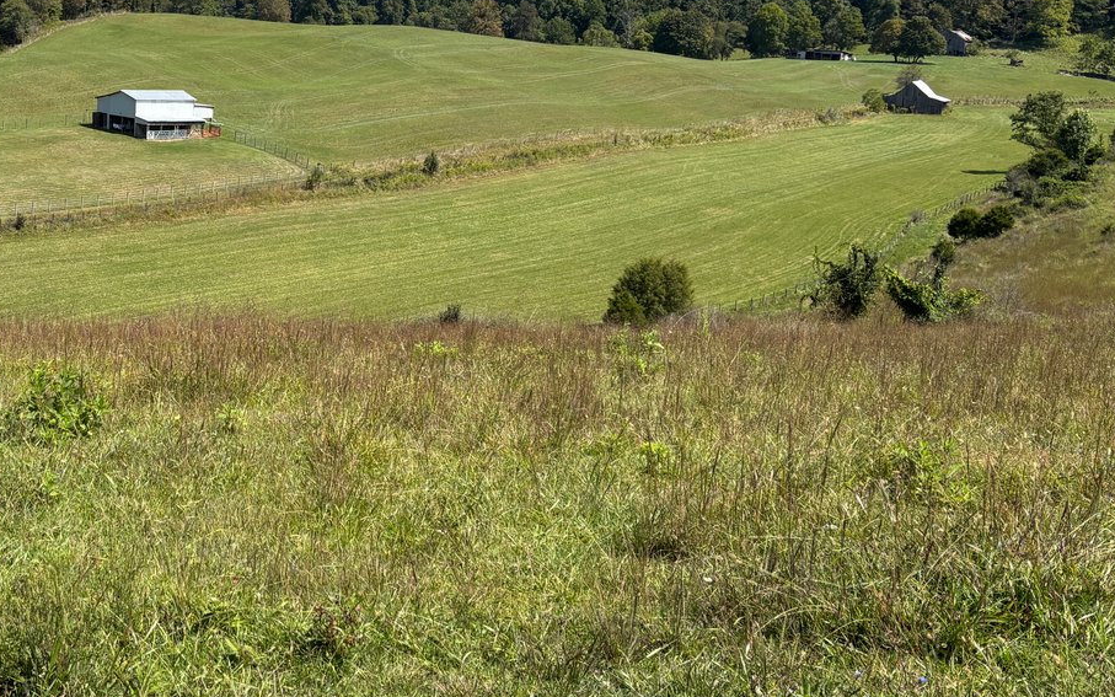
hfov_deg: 41.7
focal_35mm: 46
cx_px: 228
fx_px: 1398
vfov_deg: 27.8
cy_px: 227
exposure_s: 1/2710
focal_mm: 5.96
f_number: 1.6
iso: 50
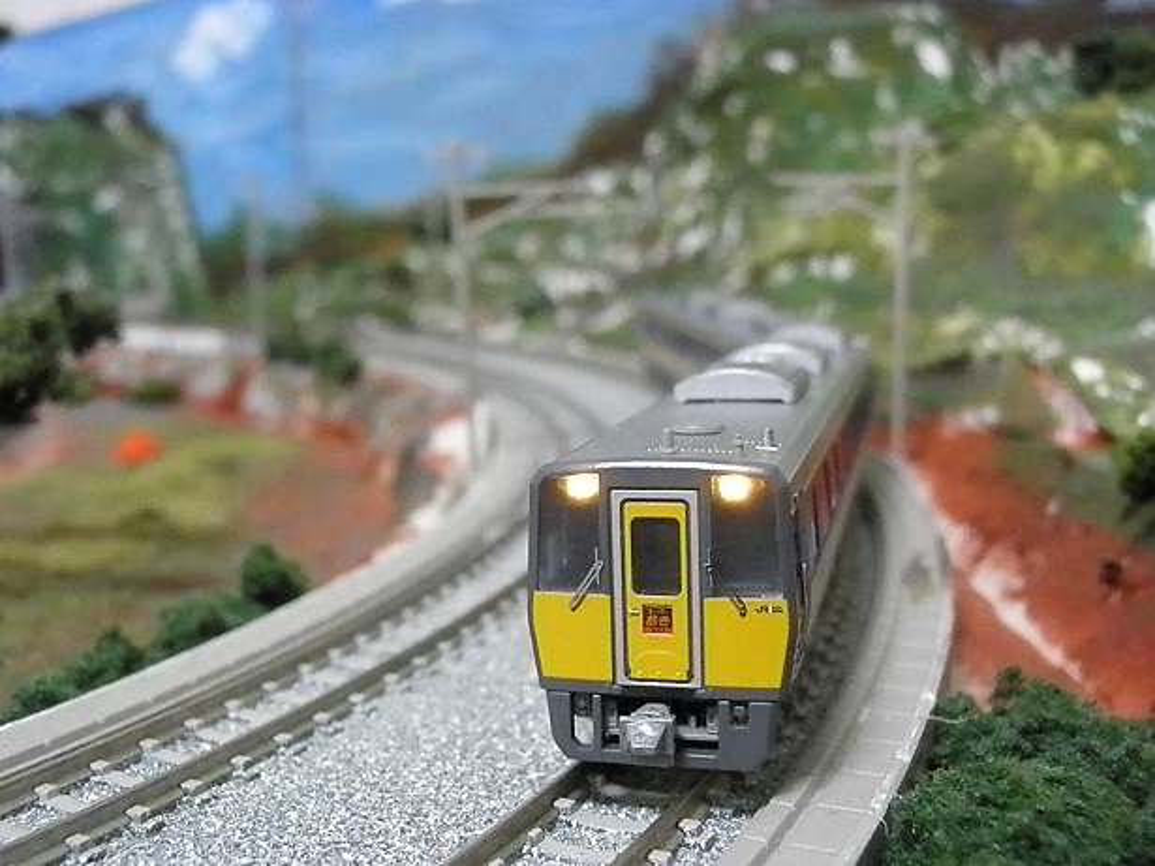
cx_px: 578
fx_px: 1368
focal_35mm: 41
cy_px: 433
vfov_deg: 35.1
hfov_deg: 45.8
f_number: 3.9
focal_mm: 7.3
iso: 3200
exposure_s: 1/60
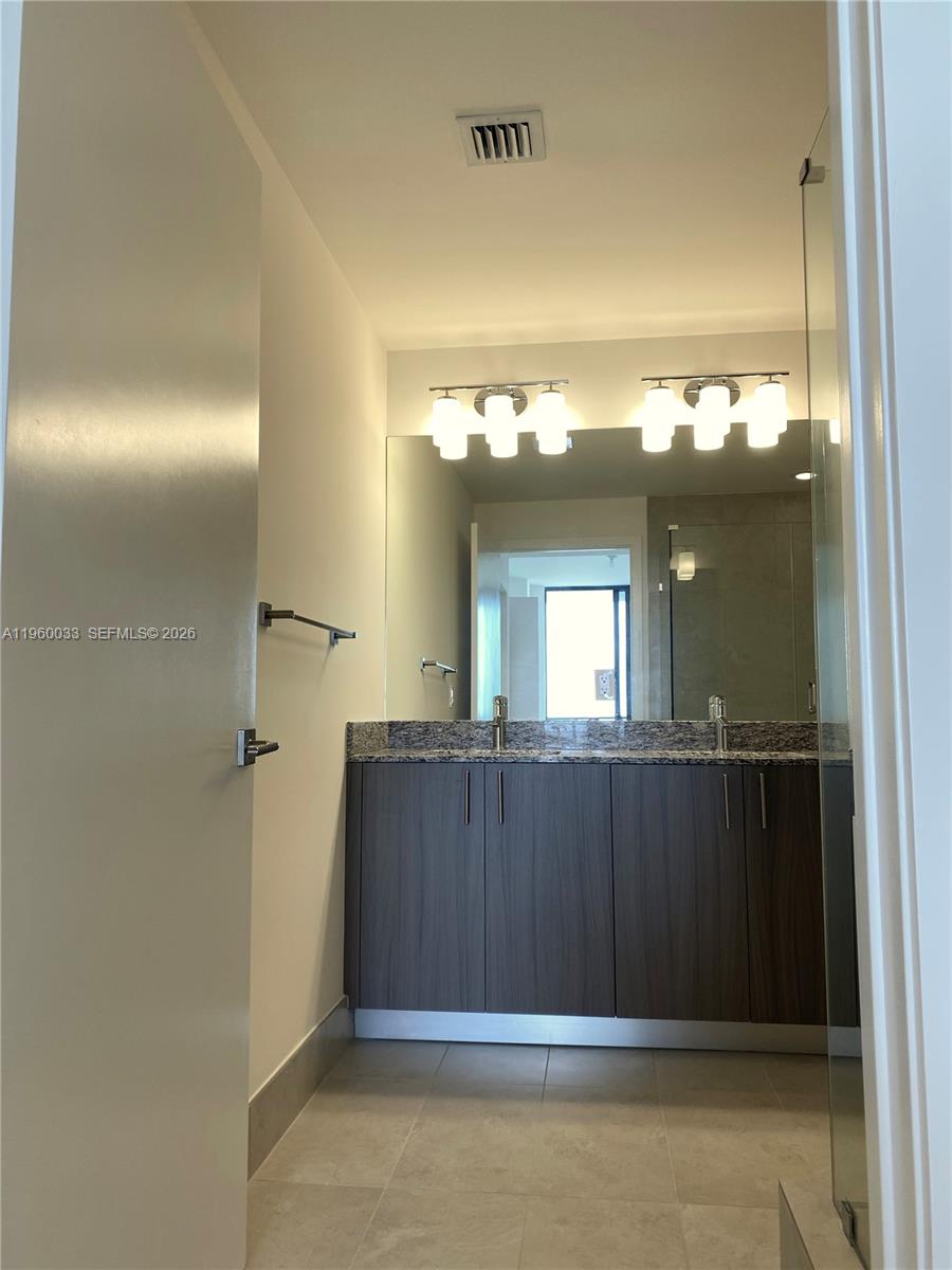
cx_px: 476
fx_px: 953
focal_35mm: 26
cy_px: 635
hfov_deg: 53.1
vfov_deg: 67.3
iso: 40
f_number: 1.8
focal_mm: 4.25
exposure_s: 1/120
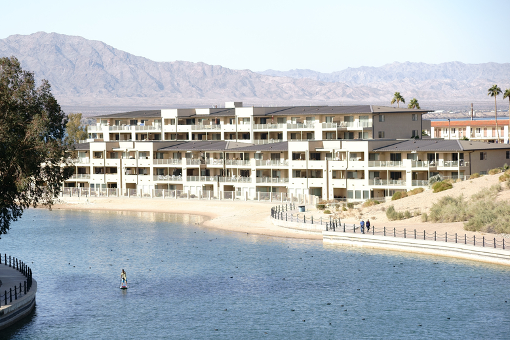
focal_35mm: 167
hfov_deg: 12.3
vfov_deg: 8.2
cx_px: 189
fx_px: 2366
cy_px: 191
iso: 160
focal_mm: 130
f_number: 7.1
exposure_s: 1/500
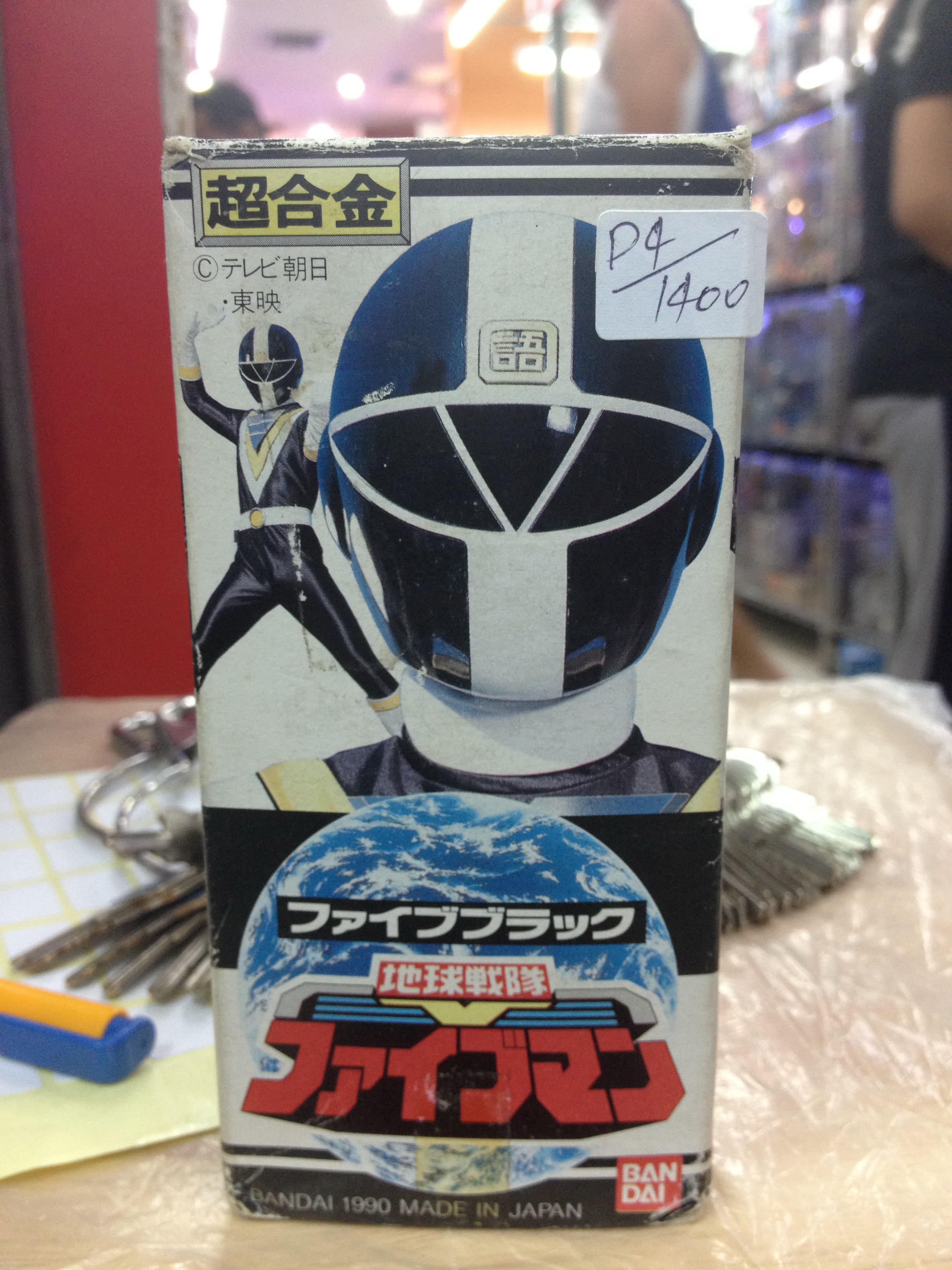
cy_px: 635
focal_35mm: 35
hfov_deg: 40.7
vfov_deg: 52.6
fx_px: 1283
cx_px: 476
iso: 160
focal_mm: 4.28
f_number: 2.4
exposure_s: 1/20
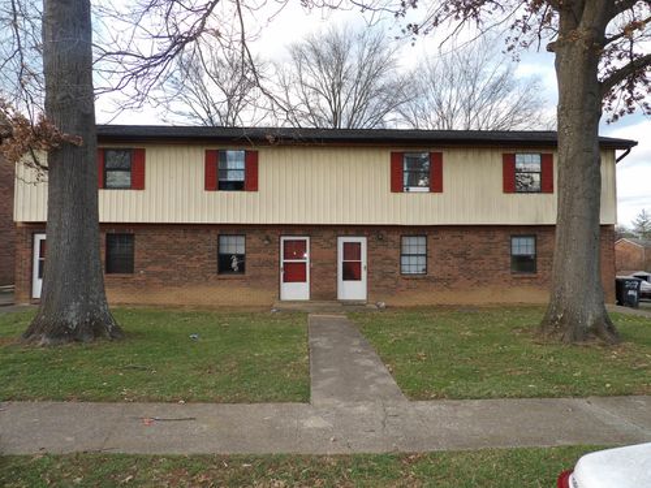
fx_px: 451
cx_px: 326
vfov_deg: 56.8
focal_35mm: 24
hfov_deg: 71.6
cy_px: 244
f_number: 3.2
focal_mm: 4.3
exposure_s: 1/82
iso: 100
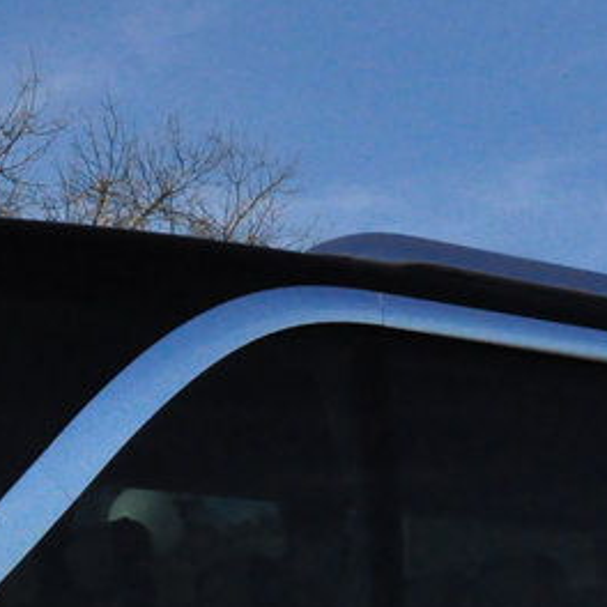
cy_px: 801
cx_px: 283
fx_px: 2063
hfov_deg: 16.7
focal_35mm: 104
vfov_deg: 15.8
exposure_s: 1/1000
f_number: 16
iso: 2500
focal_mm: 18
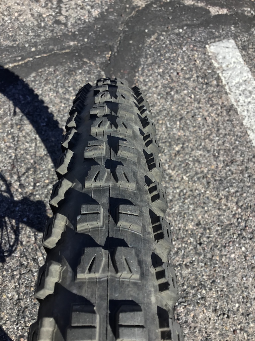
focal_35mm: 31
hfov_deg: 45.4
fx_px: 304
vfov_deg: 58.4
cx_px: 128
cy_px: 170
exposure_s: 1/708
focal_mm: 3.3
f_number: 2.4
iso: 25
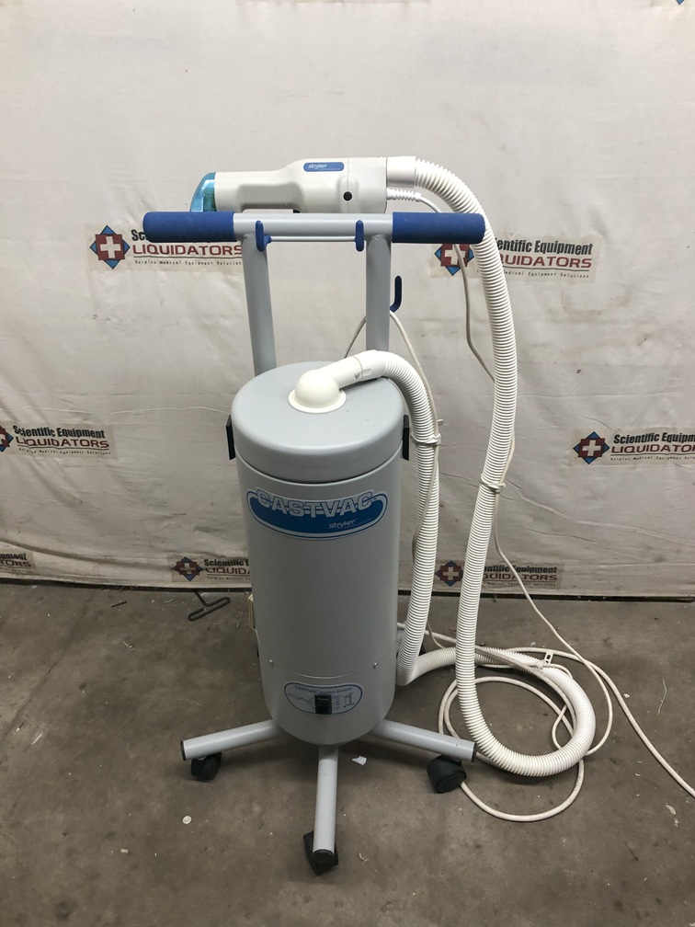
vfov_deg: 63.4
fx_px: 750
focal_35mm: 28
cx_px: 348
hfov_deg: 49.7
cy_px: 464
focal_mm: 3.99
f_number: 1.8
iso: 32
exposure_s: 1/30
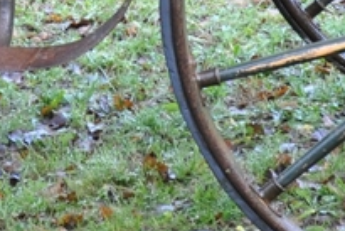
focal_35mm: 333
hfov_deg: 6.2
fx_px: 3193
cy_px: -176
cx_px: -25
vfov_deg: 4.1
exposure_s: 1/125
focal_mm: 38
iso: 800
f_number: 5.6
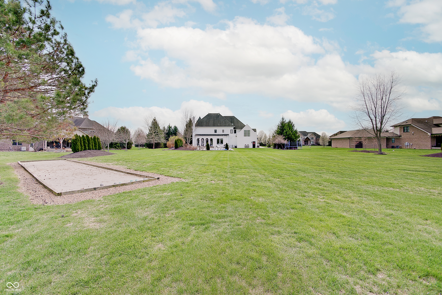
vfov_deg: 77.3
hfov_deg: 100.4
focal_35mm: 15
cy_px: 148
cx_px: 221
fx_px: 184
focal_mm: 10
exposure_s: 1/250
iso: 100
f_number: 9
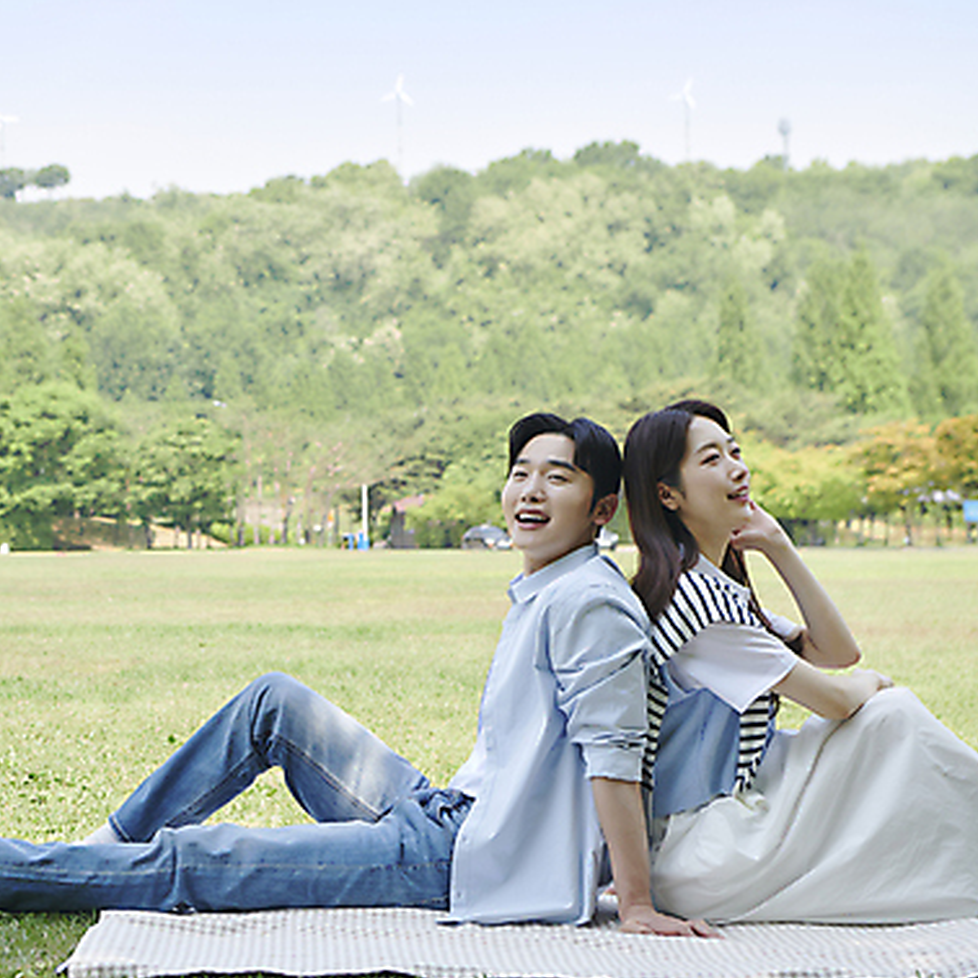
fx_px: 2589
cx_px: 221
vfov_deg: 21.4
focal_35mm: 81
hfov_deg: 21.2
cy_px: 473
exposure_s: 1/250
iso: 160
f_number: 5
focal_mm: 50
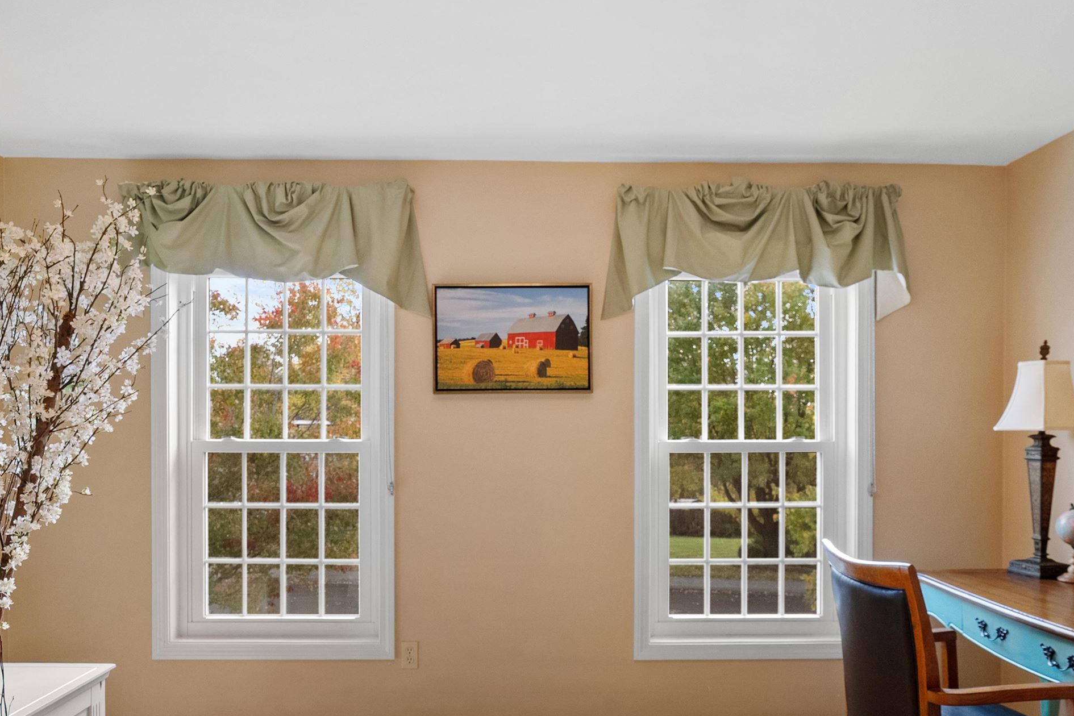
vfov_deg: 49.2
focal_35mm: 26
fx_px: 776
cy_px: 439
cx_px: 531
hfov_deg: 69.4
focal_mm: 16
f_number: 8
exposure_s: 1/3
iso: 320
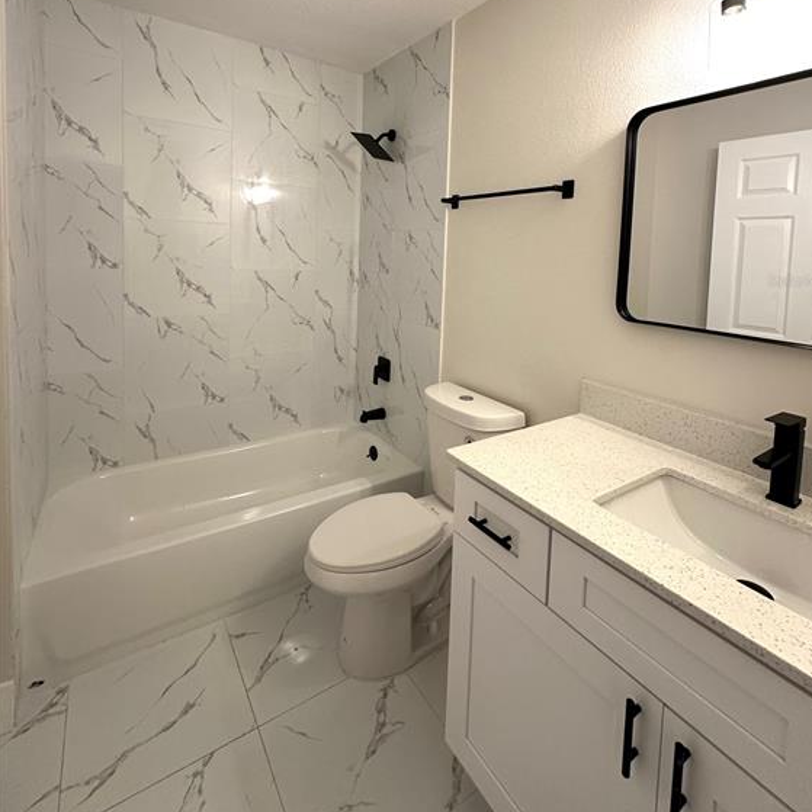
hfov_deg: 84.0
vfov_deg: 81.5
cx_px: 415
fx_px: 451
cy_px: 280
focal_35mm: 17
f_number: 2.2
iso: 160
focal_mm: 2.22
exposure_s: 1/120
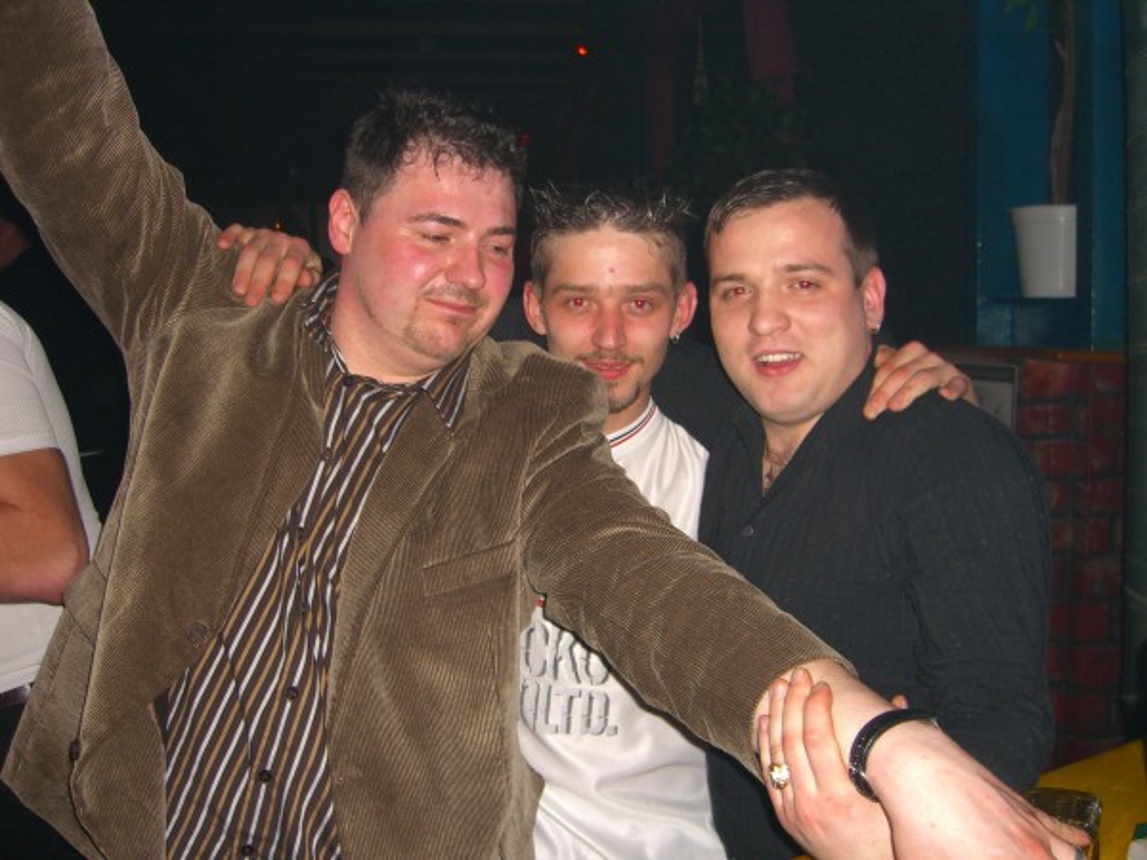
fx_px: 1259
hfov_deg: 49.0
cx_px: 574
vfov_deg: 37.7
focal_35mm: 38
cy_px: 430
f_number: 2.8
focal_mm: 7.9
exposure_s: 1/60
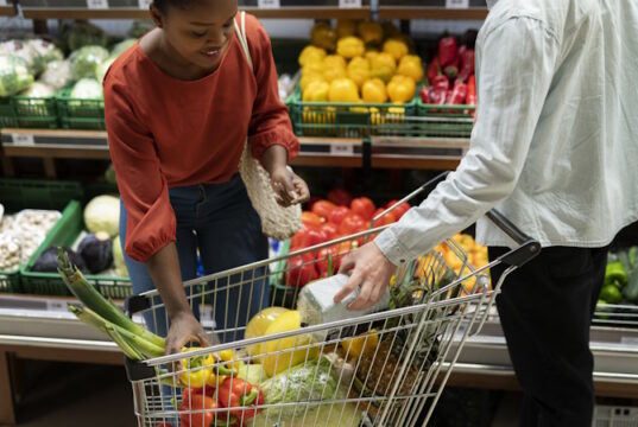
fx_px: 888
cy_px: 214
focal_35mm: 50
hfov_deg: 39.5
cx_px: 319
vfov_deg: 27.1
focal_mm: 50
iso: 250
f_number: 2
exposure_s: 1/160
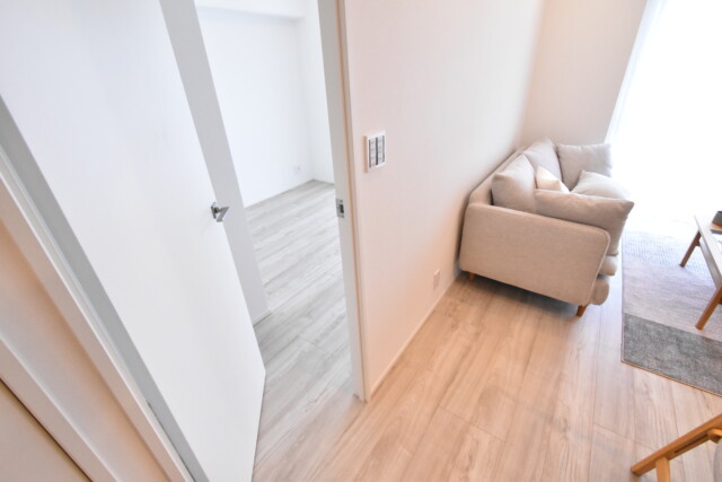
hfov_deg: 100.4
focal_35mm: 15
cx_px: 361
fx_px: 301
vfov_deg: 77.4
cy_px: 241
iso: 6400
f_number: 8
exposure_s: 1/250
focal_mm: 10
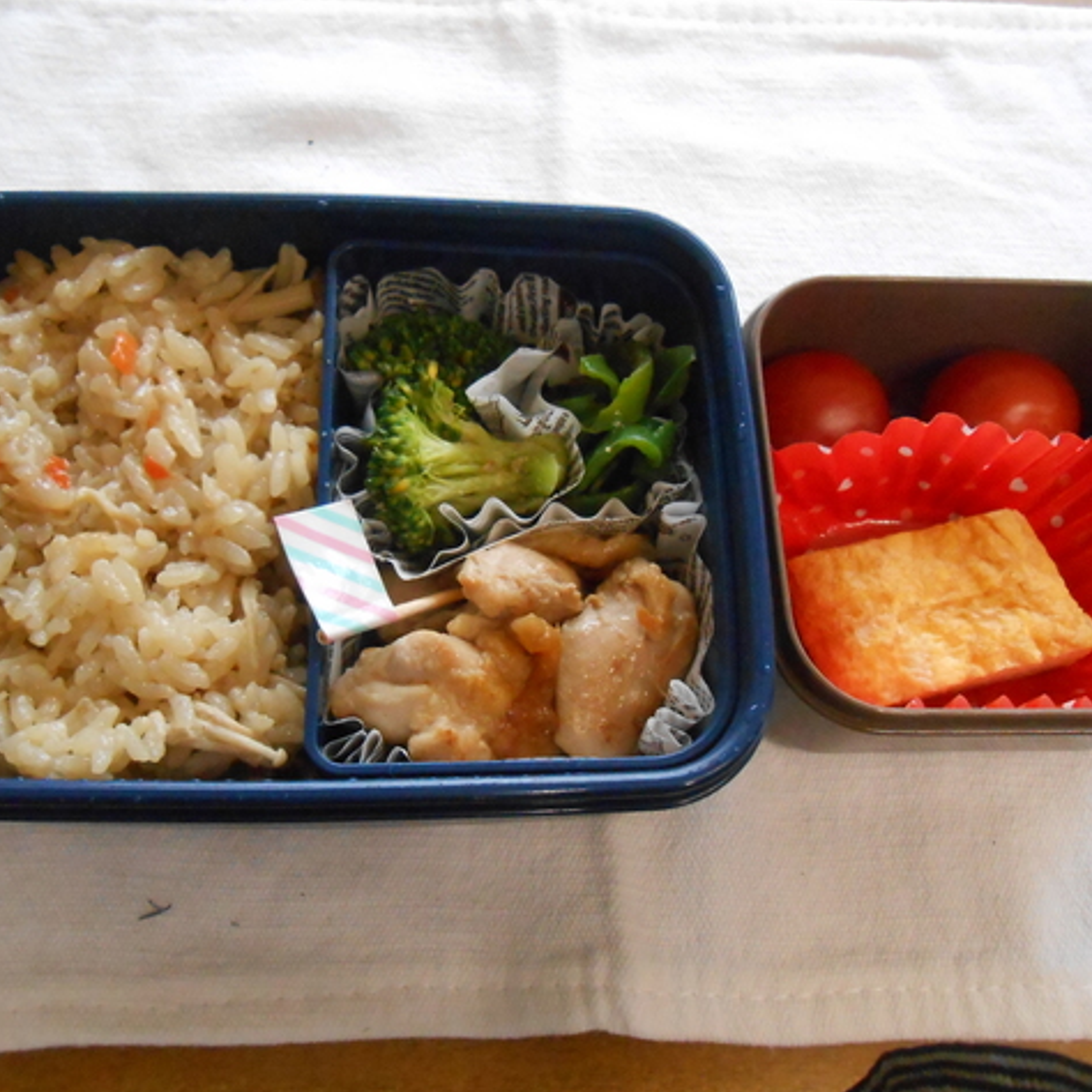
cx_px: 502
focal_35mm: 31
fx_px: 1106
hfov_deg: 52.5
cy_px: 548
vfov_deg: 52.5
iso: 800
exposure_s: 1/125
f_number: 3.5
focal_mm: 4.6
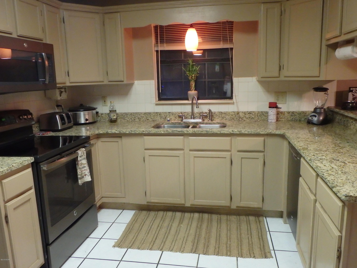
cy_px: 134
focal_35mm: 28
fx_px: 289
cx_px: 178
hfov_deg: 63.4
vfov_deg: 49.7
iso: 800
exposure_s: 1/20
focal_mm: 5
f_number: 3.9
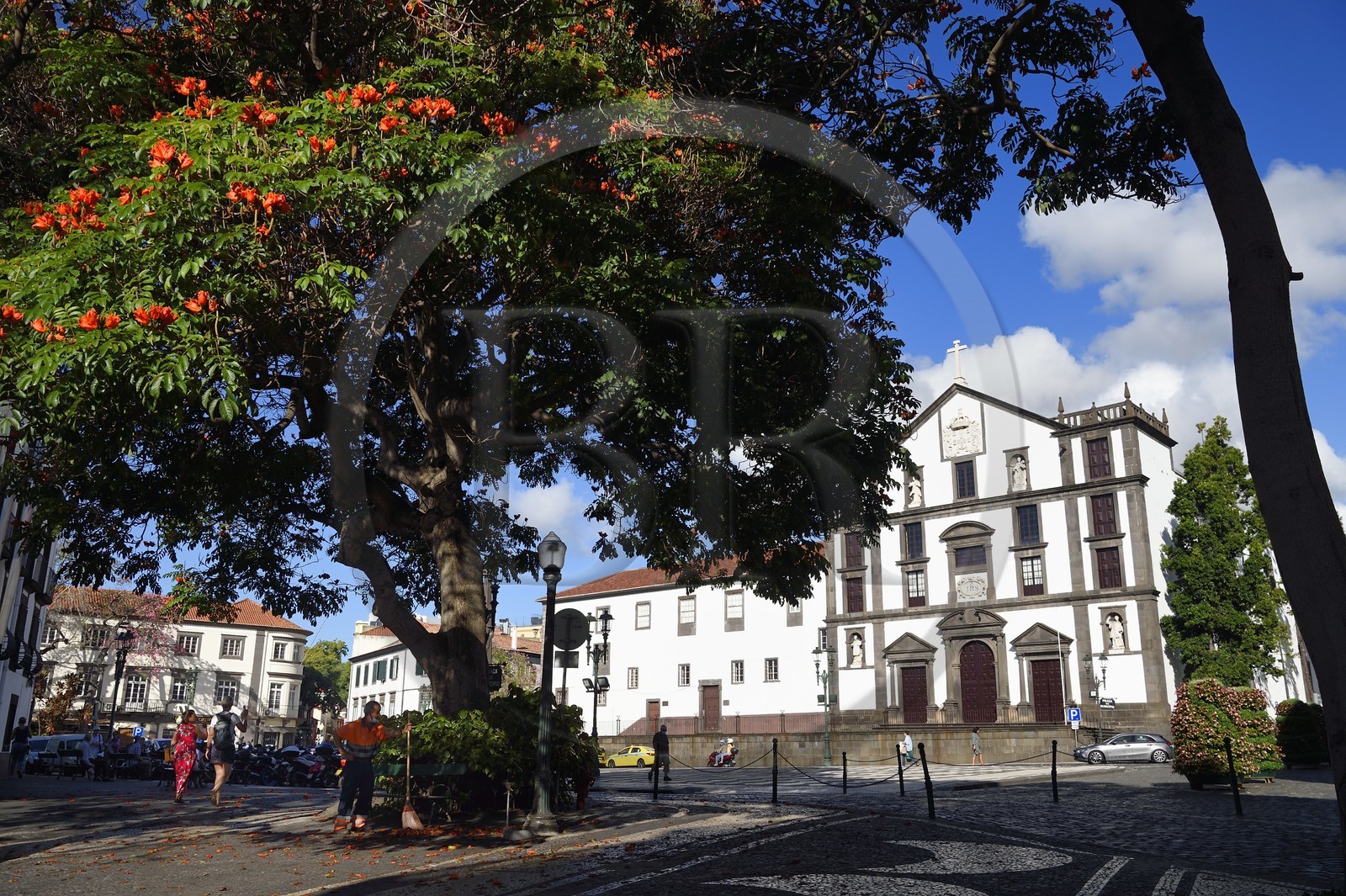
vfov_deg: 43.6
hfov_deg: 62.0
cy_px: 448
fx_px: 1121
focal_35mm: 30
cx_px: 673
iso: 200
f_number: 10
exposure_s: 1/400
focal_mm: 30
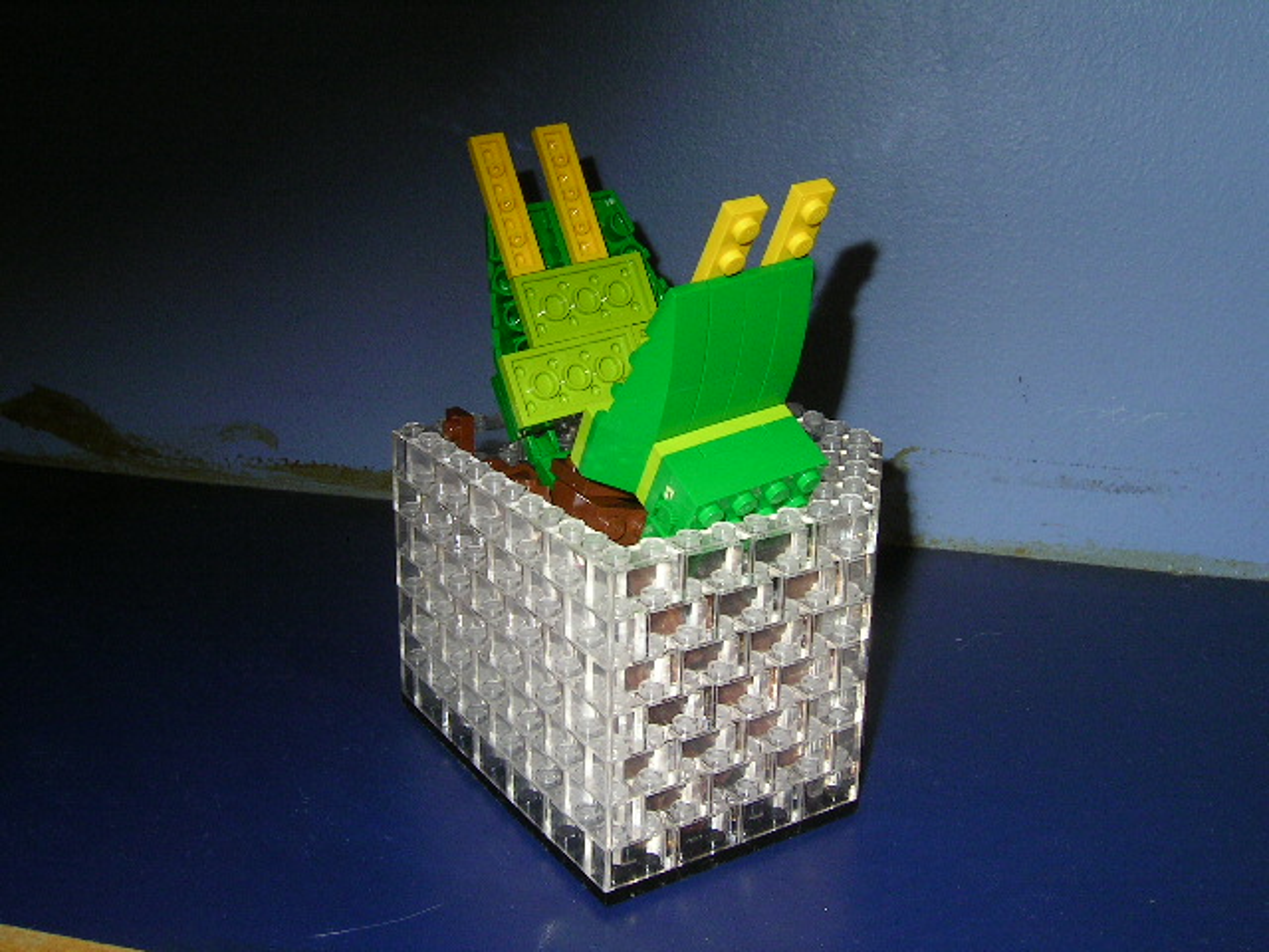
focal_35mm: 36
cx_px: 634
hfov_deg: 51.4
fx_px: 1320
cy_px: 476
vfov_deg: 39.7
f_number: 4.8
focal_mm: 5.6
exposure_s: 1/30
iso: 100
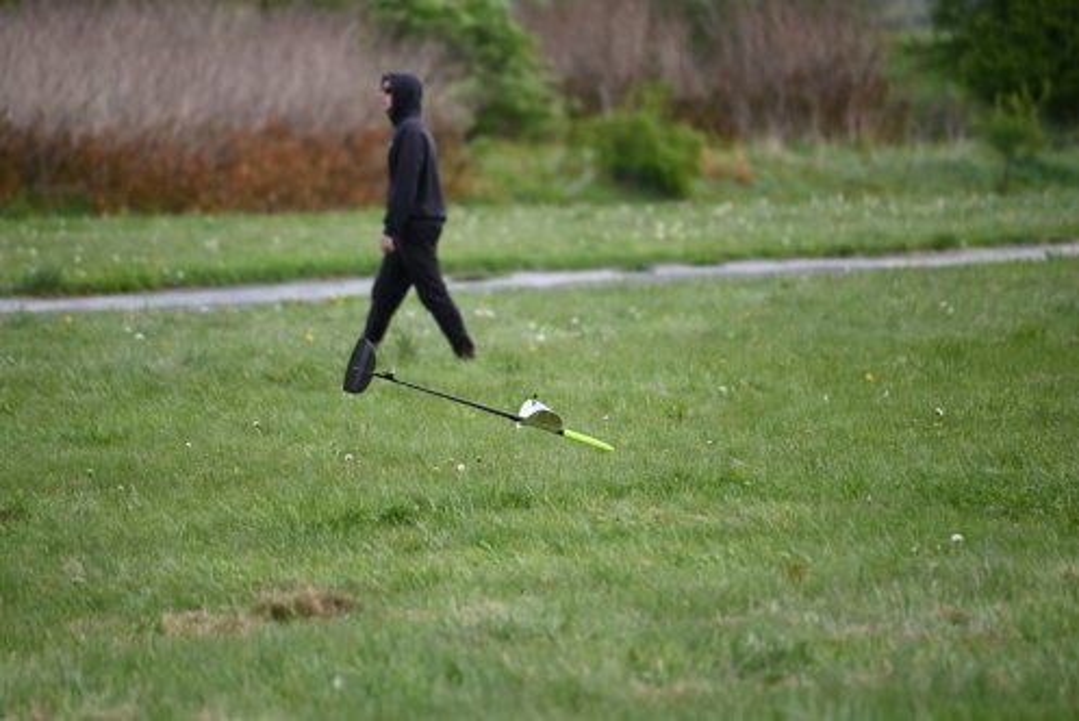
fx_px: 11995
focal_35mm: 400
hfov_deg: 5.2
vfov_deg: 3.4
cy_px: 360
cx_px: 540
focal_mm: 400
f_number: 6.3
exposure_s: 1/500
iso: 320
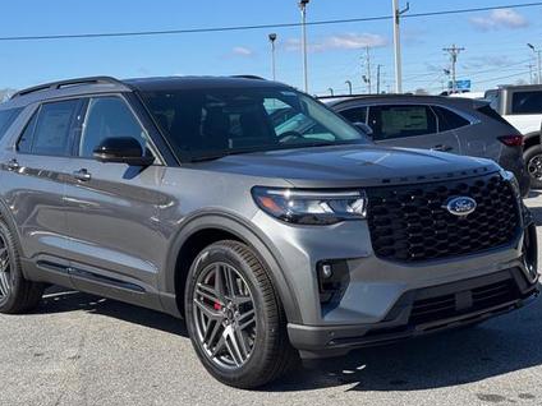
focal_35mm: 57
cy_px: 203
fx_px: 892
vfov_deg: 25.7
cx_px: 258
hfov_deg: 33.8
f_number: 1.78
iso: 64
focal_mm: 6.76
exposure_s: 1/3425
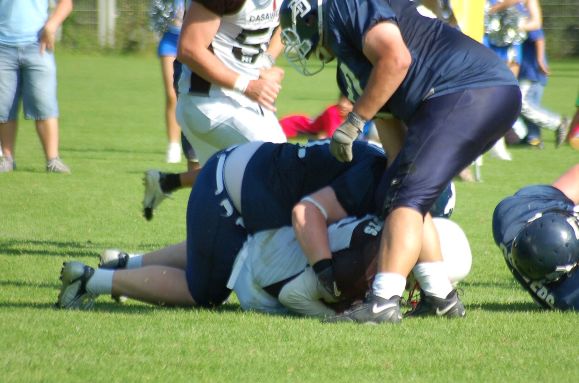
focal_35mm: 544
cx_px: 339
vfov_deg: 2.5
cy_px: 176
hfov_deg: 3.8
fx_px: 8732
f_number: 5.6
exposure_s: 1/800
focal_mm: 300
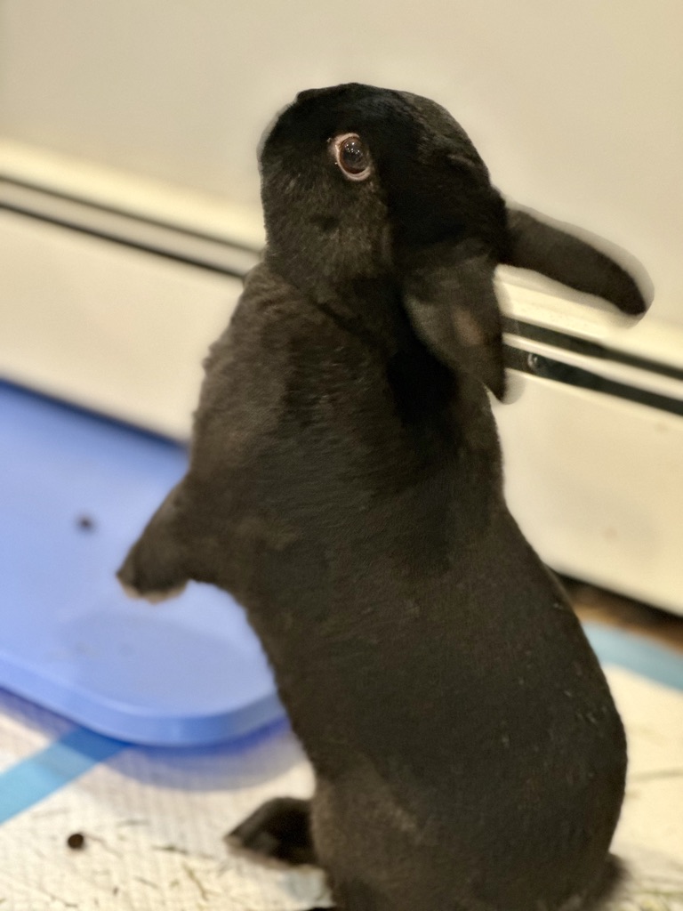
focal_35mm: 77
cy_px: 456
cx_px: 342
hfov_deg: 19.1
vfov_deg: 25.3
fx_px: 2026
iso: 400
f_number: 2.8
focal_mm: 9
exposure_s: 1/20
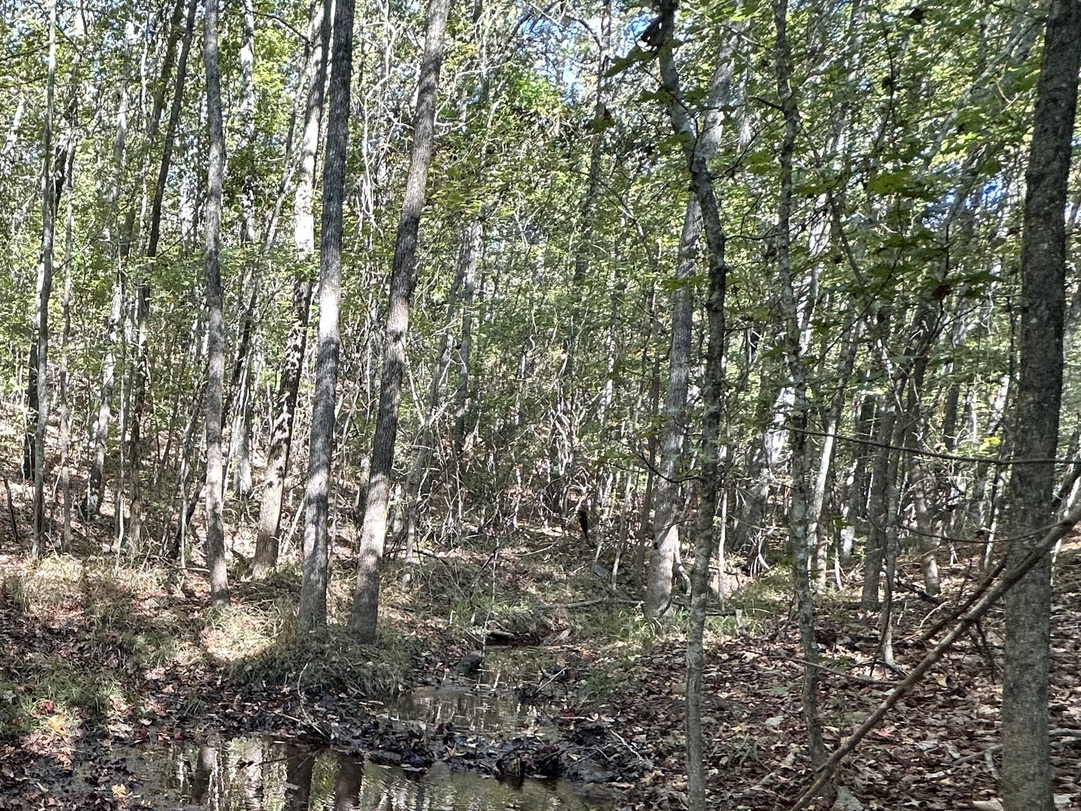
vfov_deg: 45.0
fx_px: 906
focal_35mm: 29
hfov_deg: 52.6
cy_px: 683
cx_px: 70
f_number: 2.2
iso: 100
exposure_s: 1/99
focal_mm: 2.22
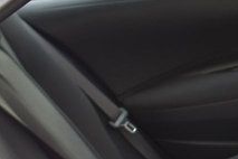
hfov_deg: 14.4
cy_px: 237
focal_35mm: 130
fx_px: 859
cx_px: 392
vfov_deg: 10.2
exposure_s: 1/15
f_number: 6.3
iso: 640
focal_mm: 18
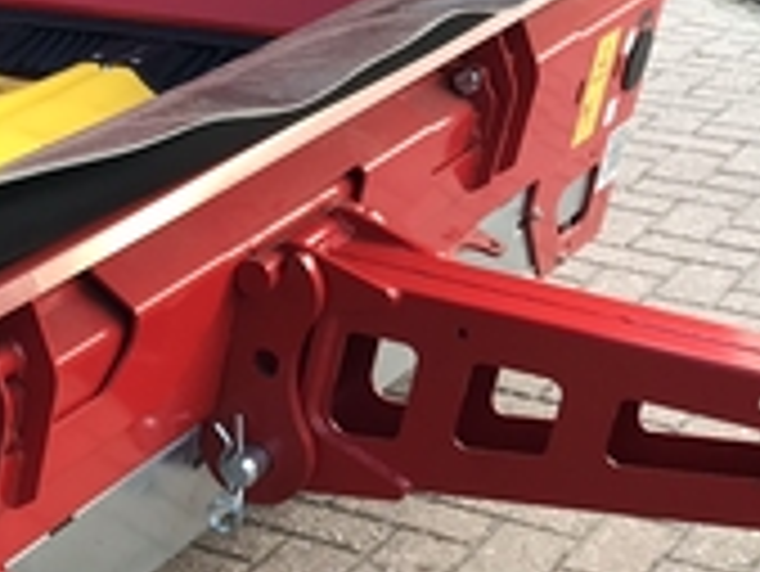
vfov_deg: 14.0
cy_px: 279
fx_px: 2329
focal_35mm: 106
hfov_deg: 17.4
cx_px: -220
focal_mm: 3.99
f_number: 1.8
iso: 20
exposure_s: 1/100
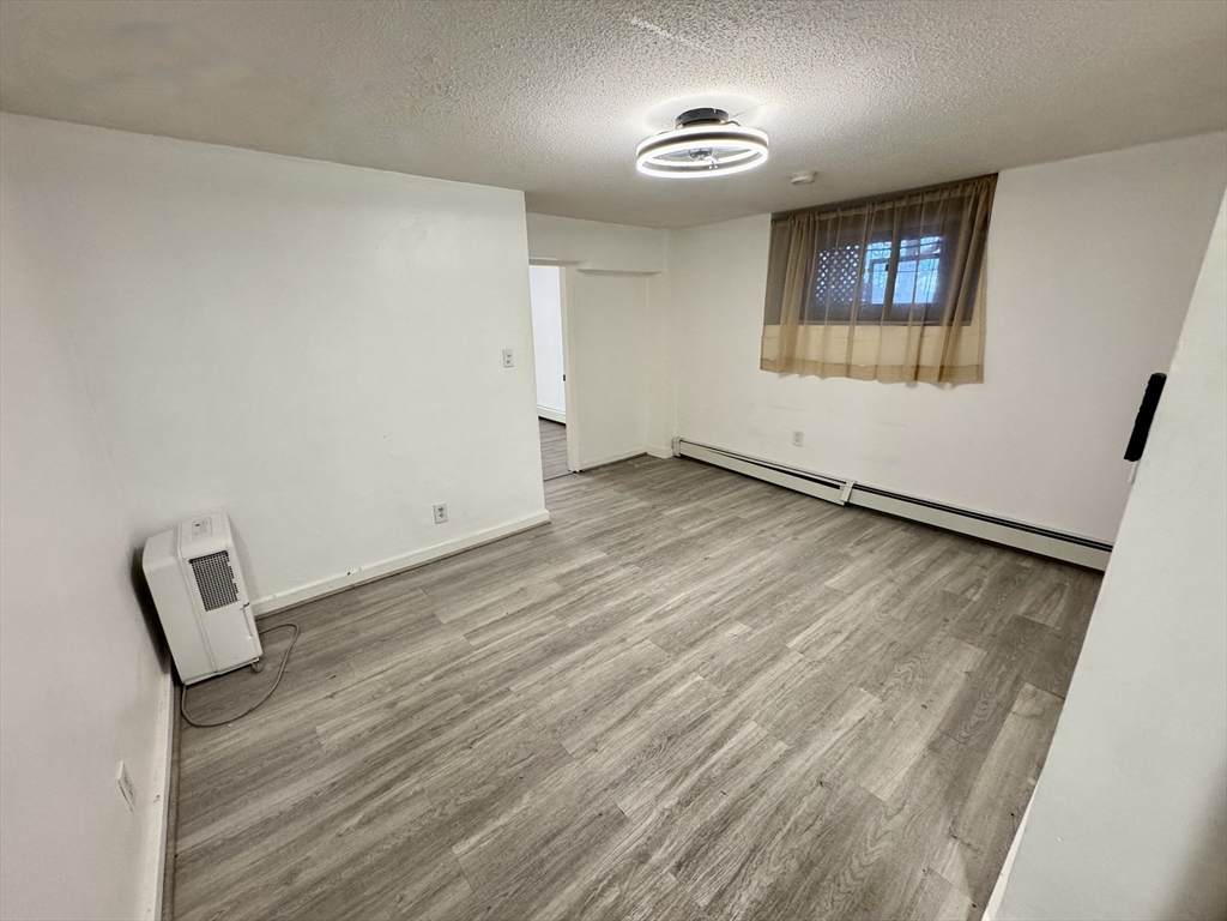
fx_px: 496
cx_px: 614
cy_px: 460
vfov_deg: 85.7
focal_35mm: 14
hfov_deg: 102.1
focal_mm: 2.22
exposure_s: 1/60
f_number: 2.2
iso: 250
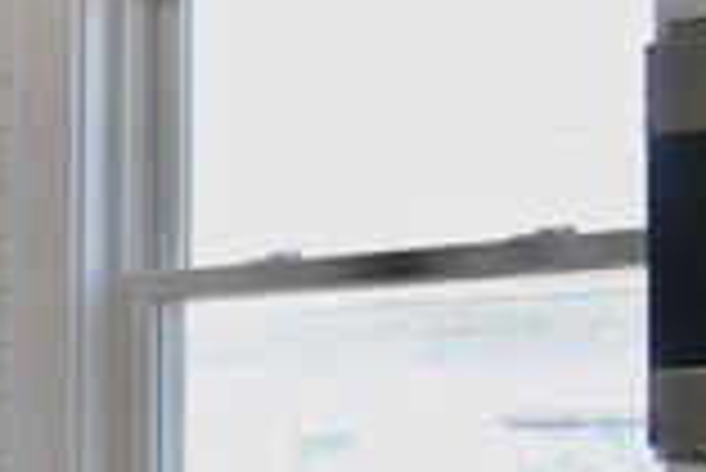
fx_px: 2689
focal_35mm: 137
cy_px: 366
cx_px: -778
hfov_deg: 12.8
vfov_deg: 10.0
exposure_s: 1/200
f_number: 7.1
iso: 800
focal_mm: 14
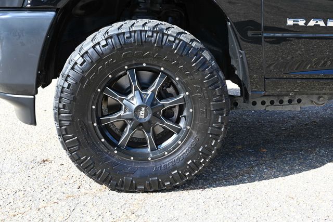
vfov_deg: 26.5
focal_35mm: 51
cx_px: 166
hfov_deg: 38.9
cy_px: 111
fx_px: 472
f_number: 8
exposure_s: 1/80
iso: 160
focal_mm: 51
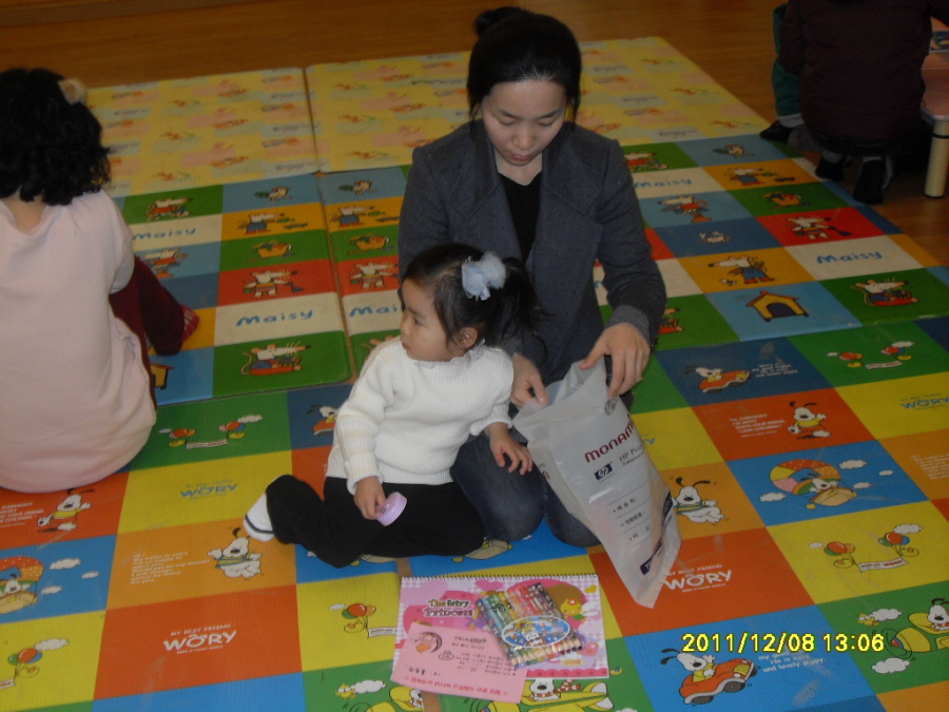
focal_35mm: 42
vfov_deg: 34.3
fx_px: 1151
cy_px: 356
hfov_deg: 44.8
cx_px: 474
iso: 100
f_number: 3.1
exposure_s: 1/45
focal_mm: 7.1
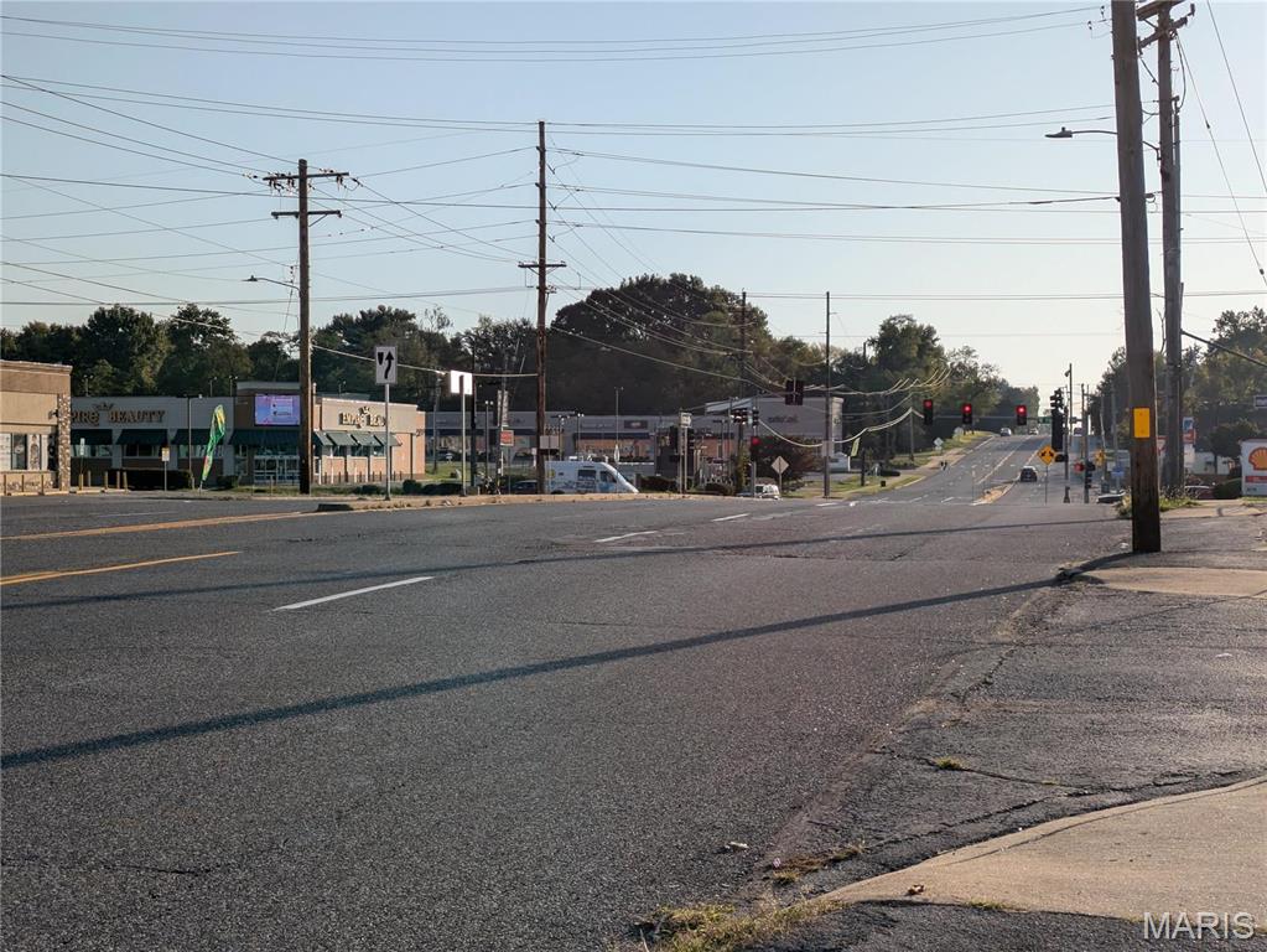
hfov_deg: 37.5
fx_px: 1867
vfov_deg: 28.6
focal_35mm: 51
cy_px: 476
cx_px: 634
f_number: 1.89
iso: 47
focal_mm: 5.43
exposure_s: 1/2899
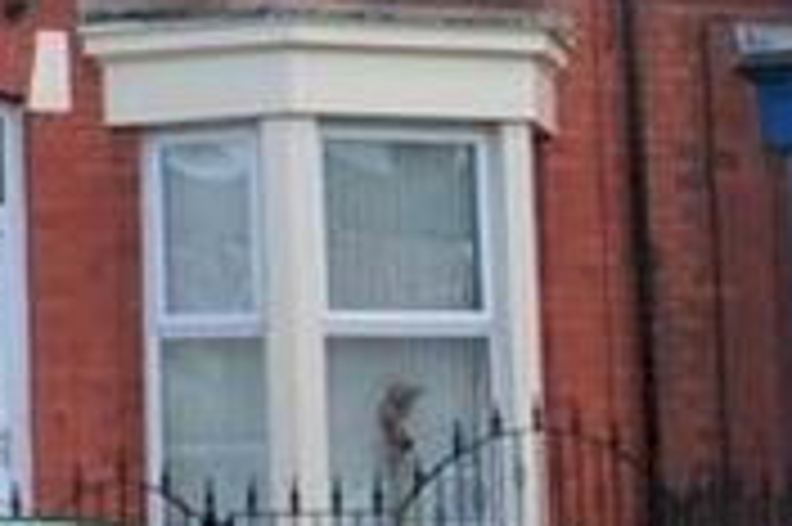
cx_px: -544
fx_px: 2879
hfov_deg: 14.2
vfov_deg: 10.4
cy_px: 90
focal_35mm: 131
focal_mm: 22
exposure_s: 1/1000
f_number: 6.3
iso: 1600
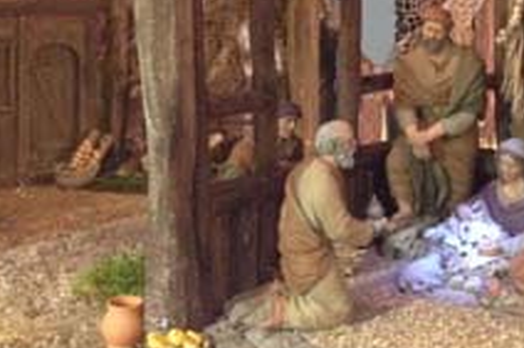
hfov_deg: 23.2
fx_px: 1251
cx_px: 437
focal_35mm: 86
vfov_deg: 15.5
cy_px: -31
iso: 500
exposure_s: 1/15
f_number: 2.4
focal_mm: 4.28
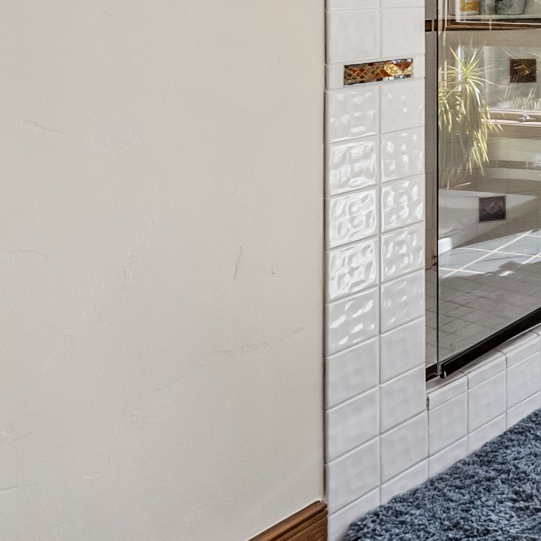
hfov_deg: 25.0
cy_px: 0
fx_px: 725
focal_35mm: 41
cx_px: 893
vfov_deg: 36.7
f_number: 7.1
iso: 640
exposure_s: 1/400
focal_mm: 14
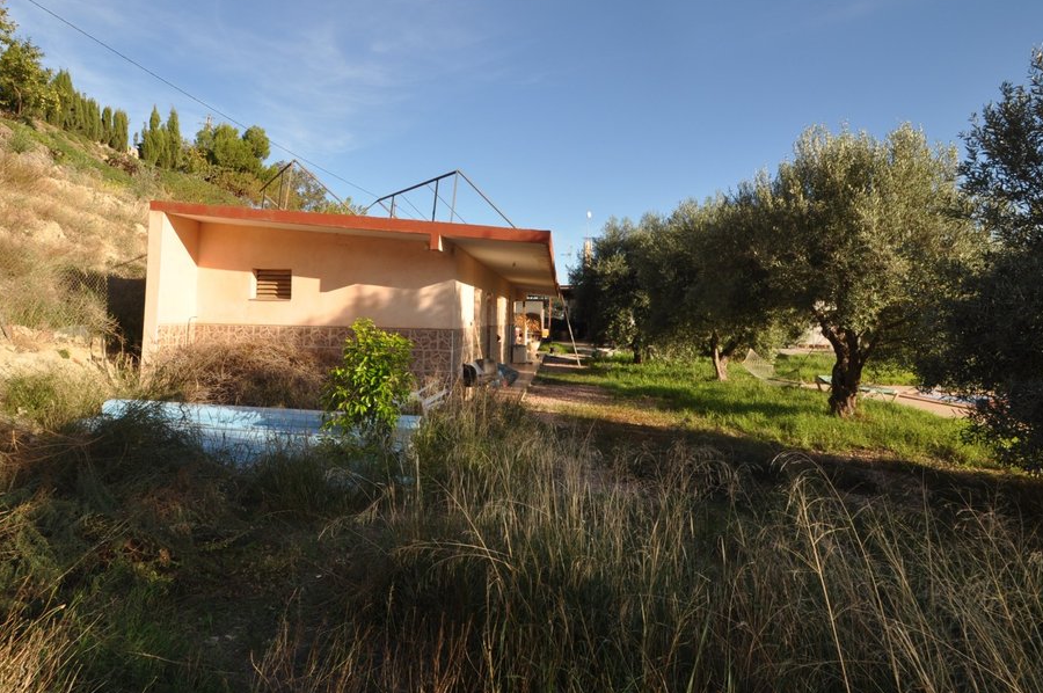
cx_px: 447
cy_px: 268
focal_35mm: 20
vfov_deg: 61.1
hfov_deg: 83.5
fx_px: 579
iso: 200
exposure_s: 1/200
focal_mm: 10
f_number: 10
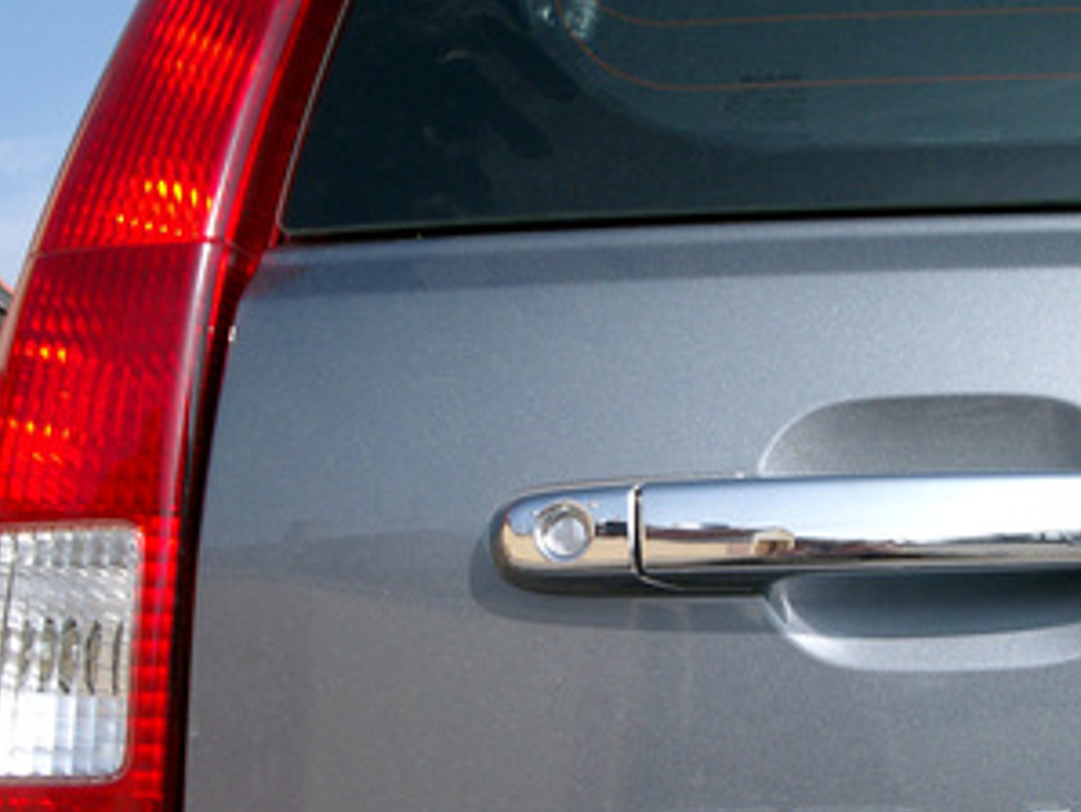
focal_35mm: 68
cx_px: 642
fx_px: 2125
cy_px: 491
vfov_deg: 21.6
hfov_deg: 28.5
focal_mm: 7.6
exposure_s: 1/800
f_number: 5
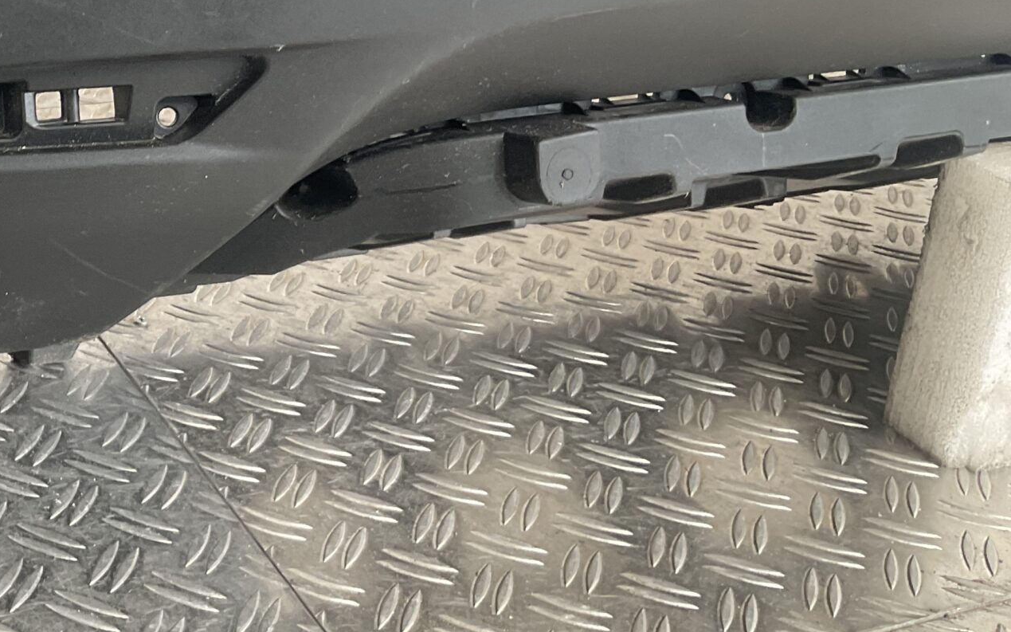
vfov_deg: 20.3
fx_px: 1708
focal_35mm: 62
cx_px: 42
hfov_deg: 31.0
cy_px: -5
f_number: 1.8
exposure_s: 1/120
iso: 40
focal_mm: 3
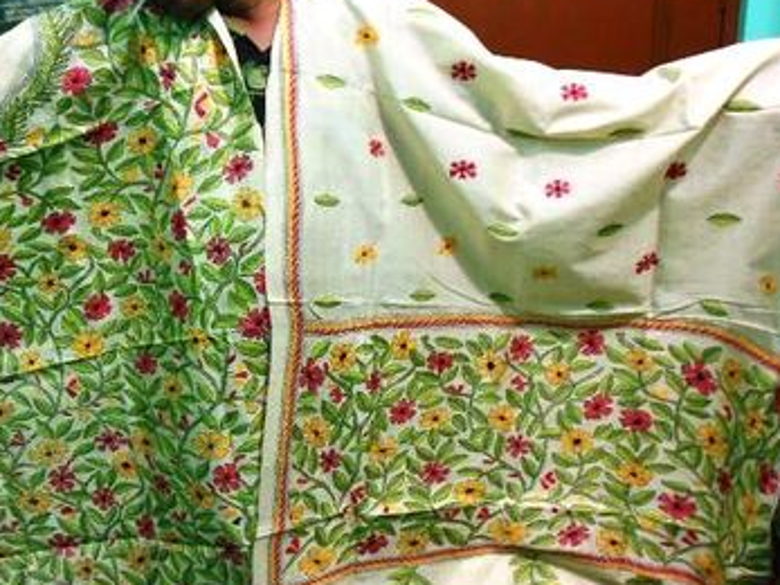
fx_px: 811
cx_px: 259
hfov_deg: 50.4
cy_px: 354
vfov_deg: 39.4
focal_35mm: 36
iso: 400
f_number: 3.2
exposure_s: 1/30
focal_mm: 4.5
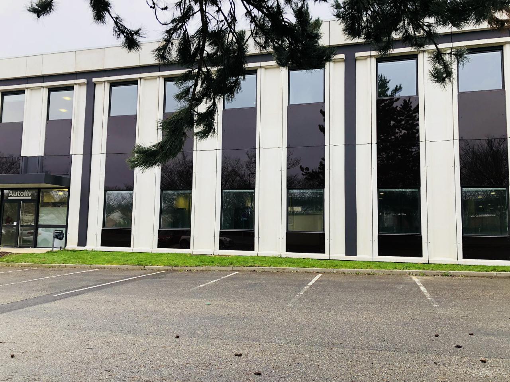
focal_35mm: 28
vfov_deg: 49.7
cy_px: 191
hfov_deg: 63.4
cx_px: 255
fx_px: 413
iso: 32
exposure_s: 1/120
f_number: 1.8
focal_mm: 3.99
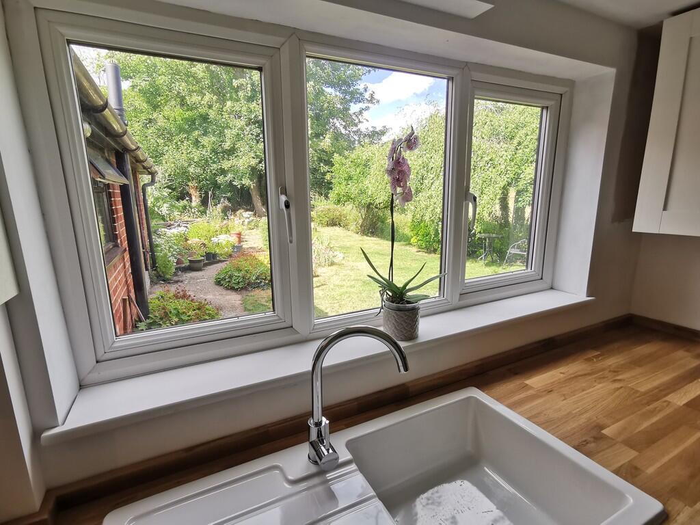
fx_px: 324
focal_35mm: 16
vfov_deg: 78.1
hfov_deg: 94.5
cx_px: 350
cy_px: 262
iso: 50
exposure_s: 1/137
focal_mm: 2.26
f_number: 2.2
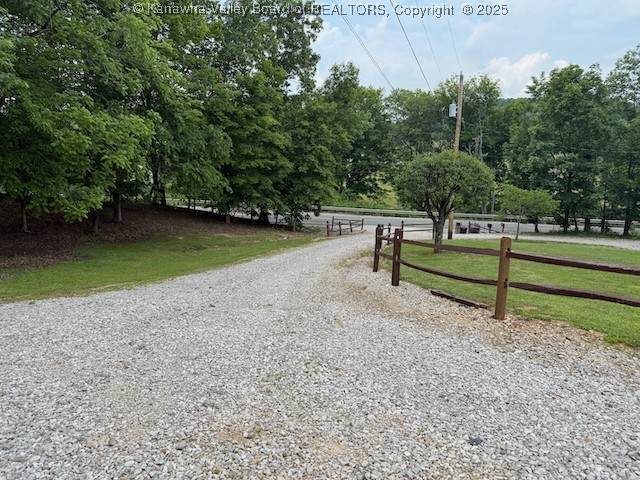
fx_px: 444
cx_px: 320
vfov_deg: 56.8
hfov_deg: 71.6
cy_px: 240
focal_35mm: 24
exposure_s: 1/2299
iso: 80
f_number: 1.78
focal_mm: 6.76
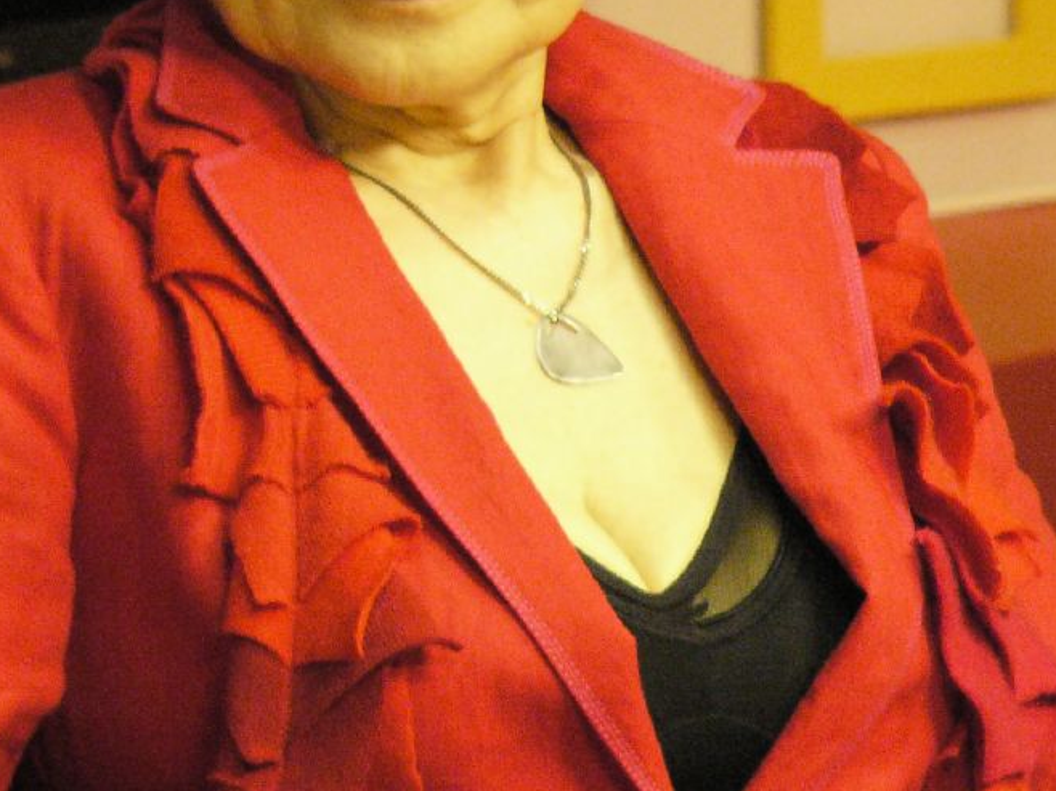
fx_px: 10917
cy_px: 226
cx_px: 703
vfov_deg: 4.1
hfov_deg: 5.5
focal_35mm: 358
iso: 400
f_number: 2.8
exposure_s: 1/50
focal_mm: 30.6
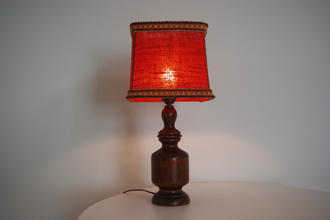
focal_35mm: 40
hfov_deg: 48.5
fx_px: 367
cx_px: 169
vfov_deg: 33.4
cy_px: 110
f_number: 4
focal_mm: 26.25
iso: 400
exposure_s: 1/125
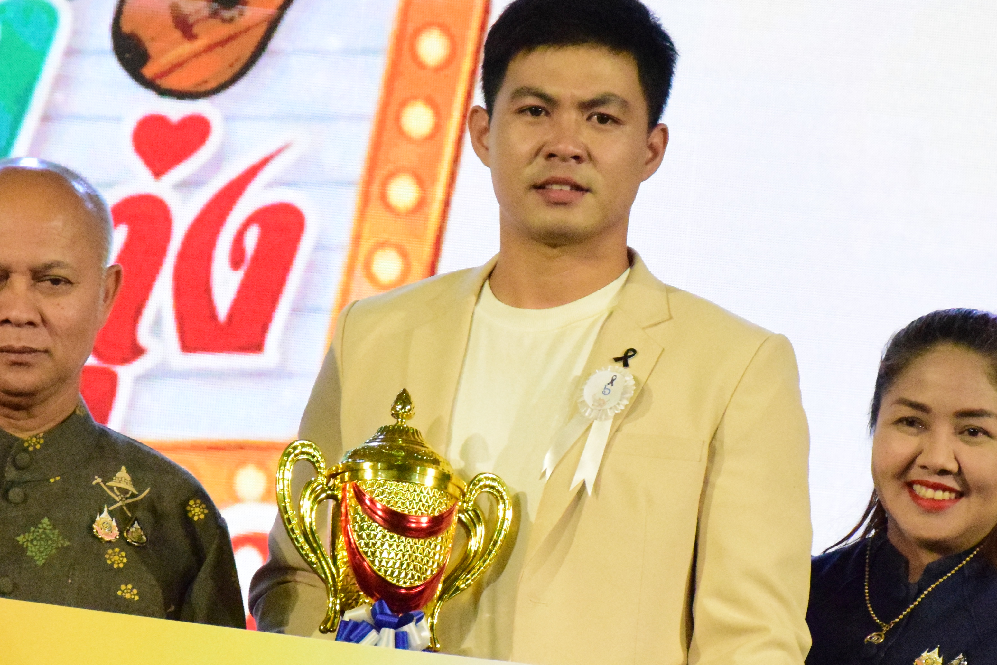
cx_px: 480
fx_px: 9332
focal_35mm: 337
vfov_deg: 4.1
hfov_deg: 6.1
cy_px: 444
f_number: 8
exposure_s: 1/1000
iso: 12800
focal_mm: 116
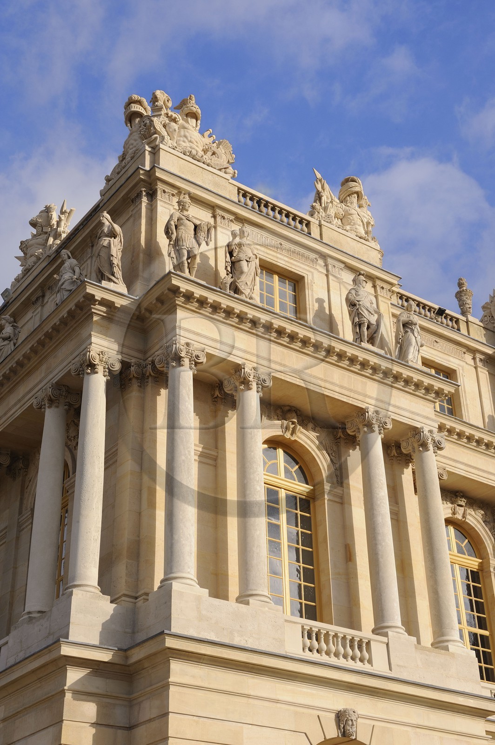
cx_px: 248
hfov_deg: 25.9
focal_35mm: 52
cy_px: 372
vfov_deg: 38.2
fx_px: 1074
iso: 200
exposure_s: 1/160
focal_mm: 52
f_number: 16
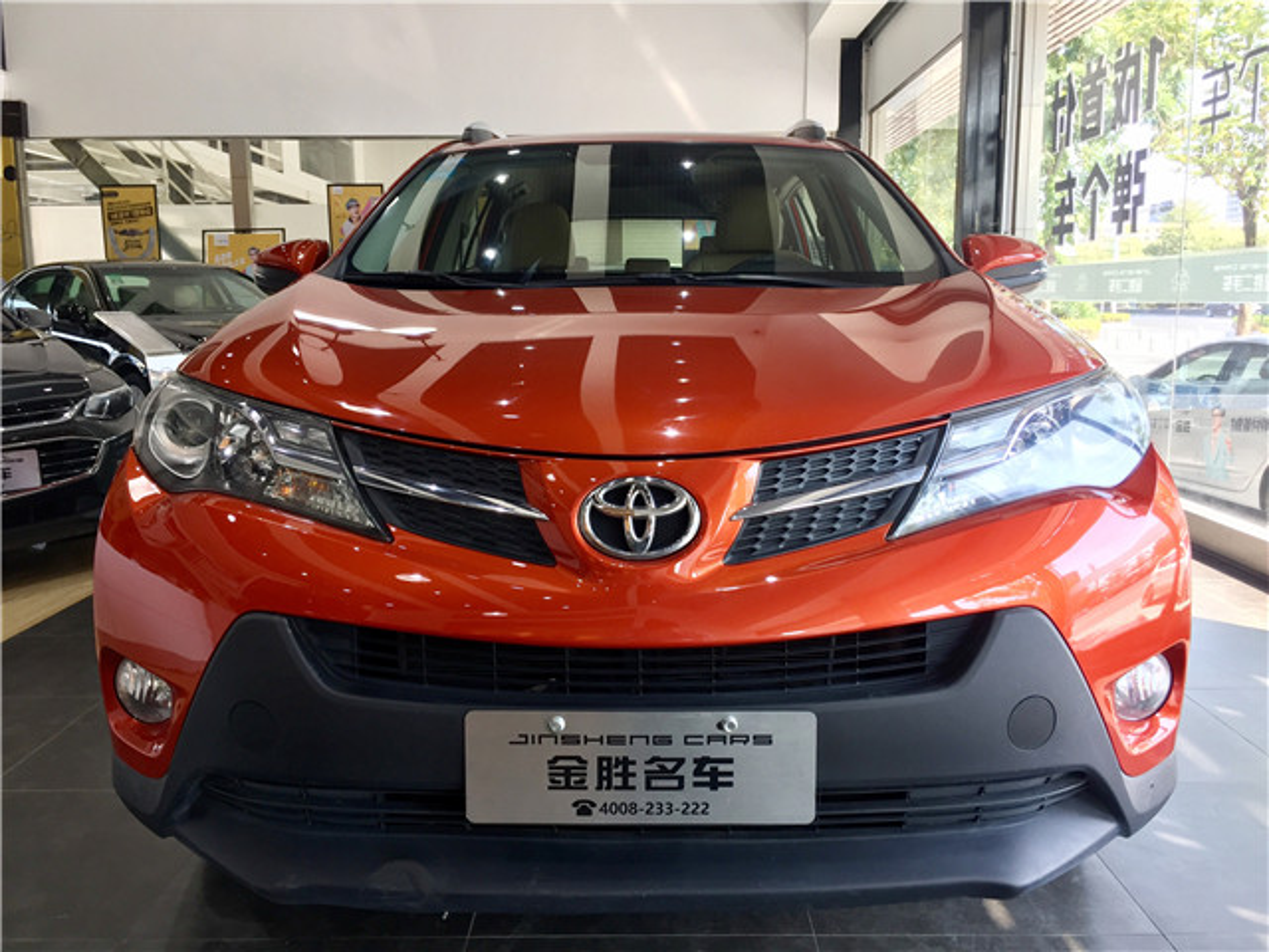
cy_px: 476
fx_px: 1063
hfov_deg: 61.7
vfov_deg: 48.2
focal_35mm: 29
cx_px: 634
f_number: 2.2
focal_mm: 4.15
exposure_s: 1/100
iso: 40
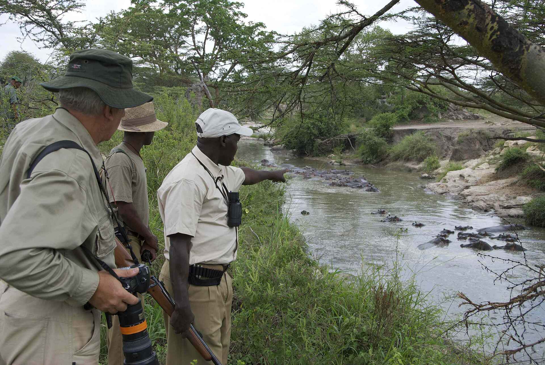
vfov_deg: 32.0
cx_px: 272
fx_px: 637
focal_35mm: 42
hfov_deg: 46.4
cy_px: 182
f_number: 7.1
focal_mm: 28
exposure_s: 1/125
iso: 100
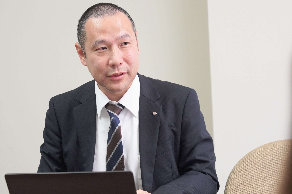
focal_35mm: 84
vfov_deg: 16.3
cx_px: 146
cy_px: 97
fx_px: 681
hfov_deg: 24.2
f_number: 4
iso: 1600
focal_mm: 56.3
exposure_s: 1/160
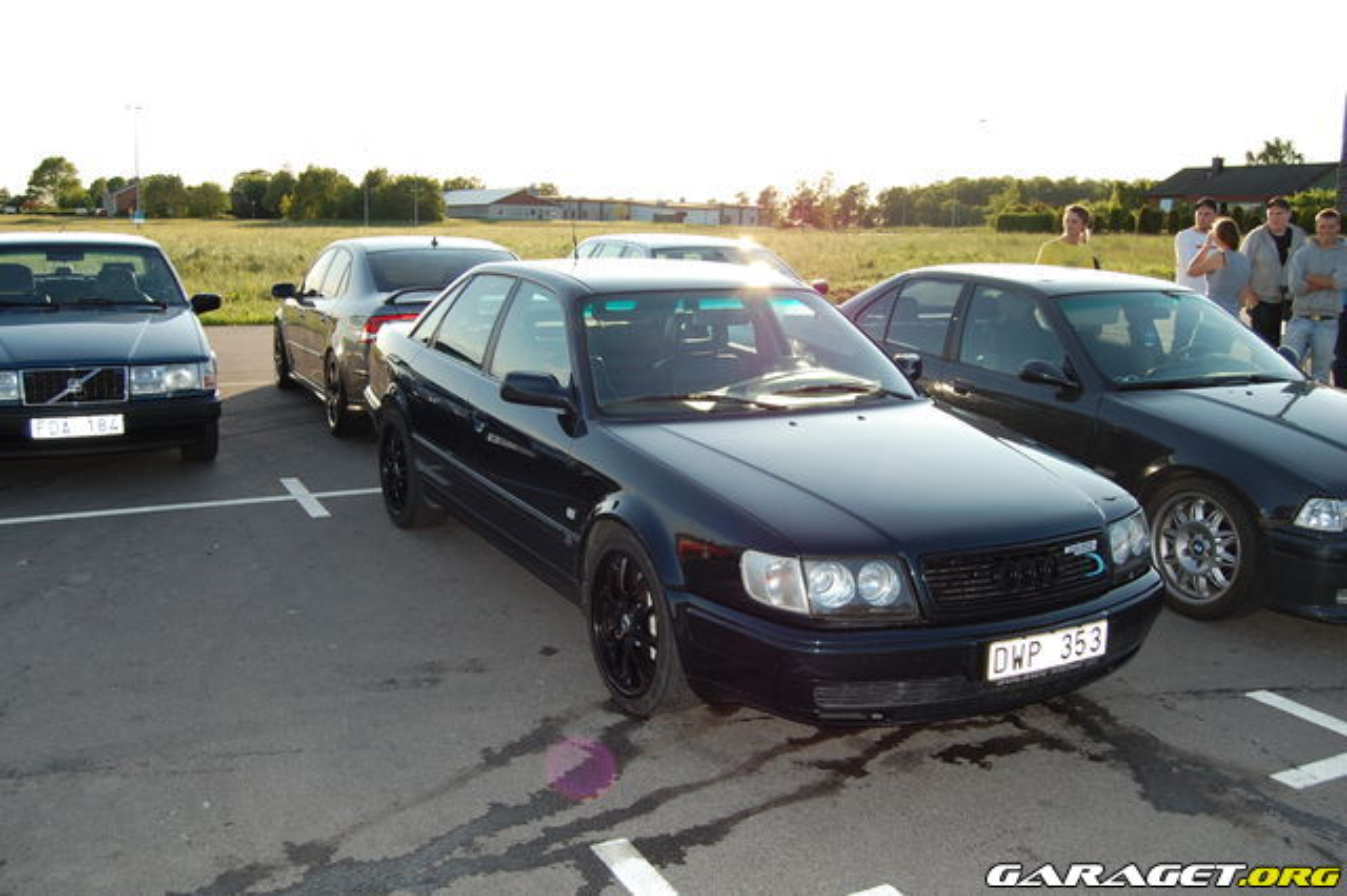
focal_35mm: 33
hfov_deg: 57.2
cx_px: 674
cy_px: 448
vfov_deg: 39.9
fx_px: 1234
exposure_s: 1/500
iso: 320
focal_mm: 22
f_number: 5.6
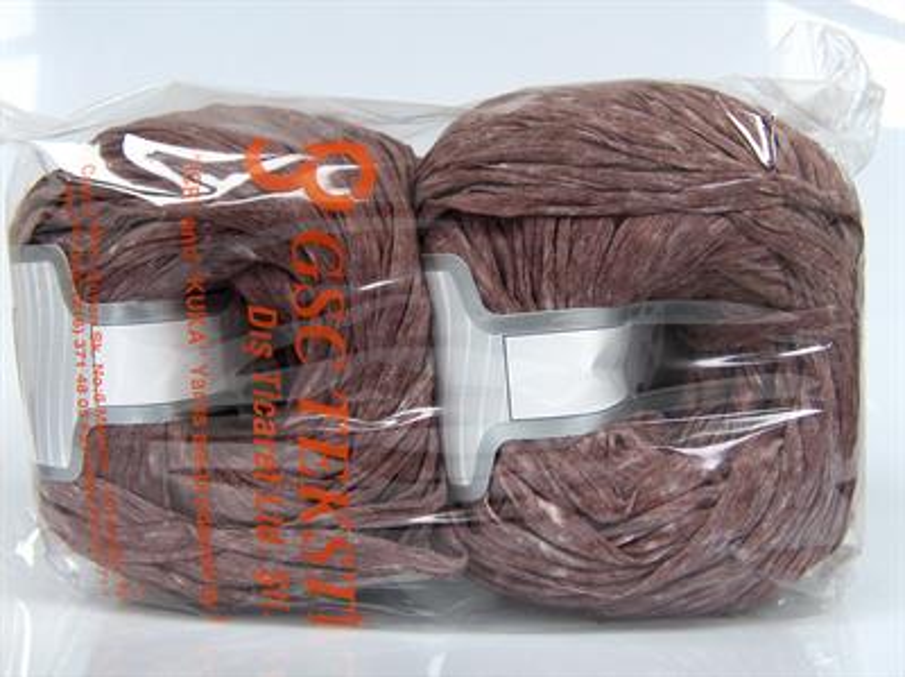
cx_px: 452
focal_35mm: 44
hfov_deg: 43.0
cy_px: 338
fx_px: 1149
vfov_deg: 32.8
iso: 200
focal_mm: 8.96
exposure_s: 1/69.7
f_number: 2.8
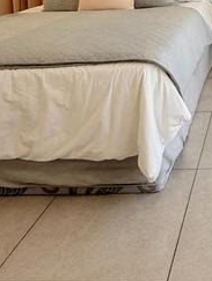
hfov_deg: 28.6
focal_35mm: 46
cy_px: -38
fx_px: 375
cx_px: 234
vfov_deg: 34.7
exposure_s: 1/167
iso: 50
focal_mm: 2.22
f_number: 2.2
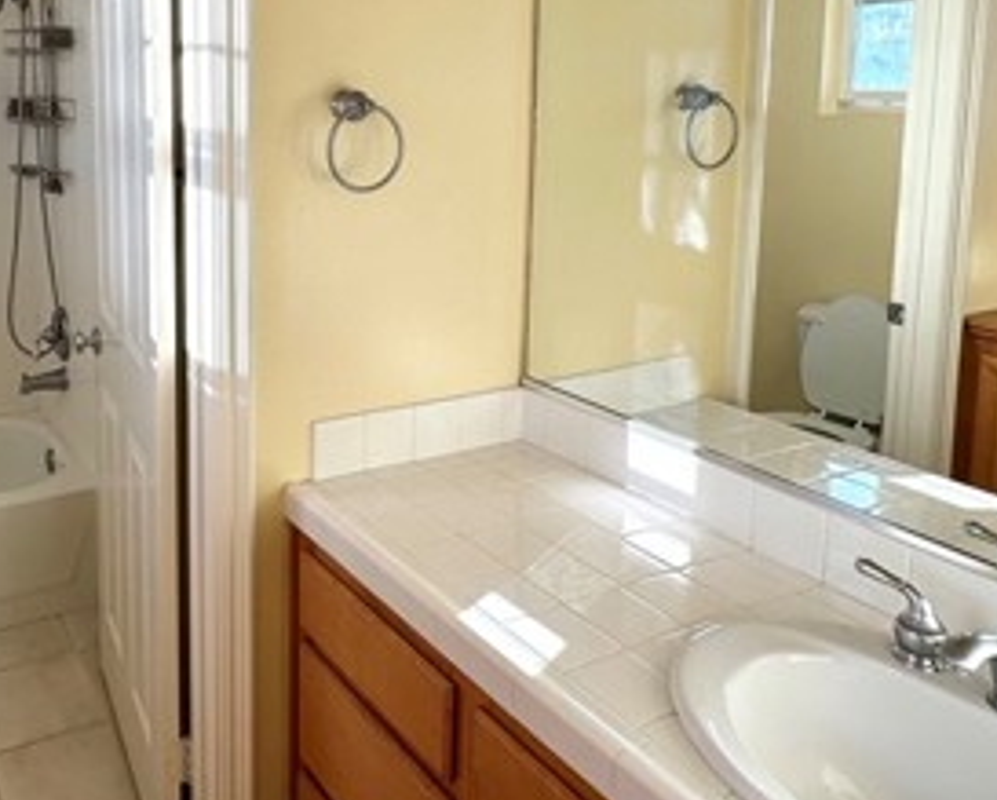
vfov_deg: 44.1
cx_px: 212
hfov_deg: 52.3
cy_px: 186
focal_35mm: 32
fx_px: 945
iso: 40
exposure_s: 1/249
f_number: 2.2
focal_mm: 2.22
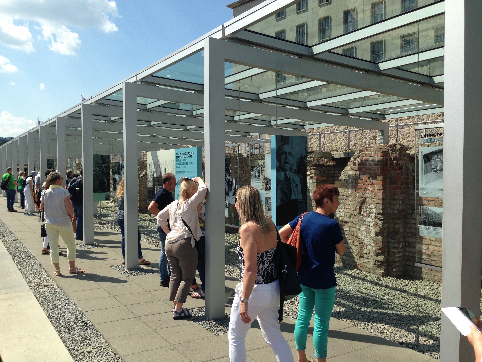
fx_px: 459
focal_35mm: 33
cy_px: 181
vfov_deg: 42.9
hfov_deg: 55.4
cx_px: 241
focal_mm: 4.12
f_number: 2.4
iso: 50
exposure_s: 1/1550
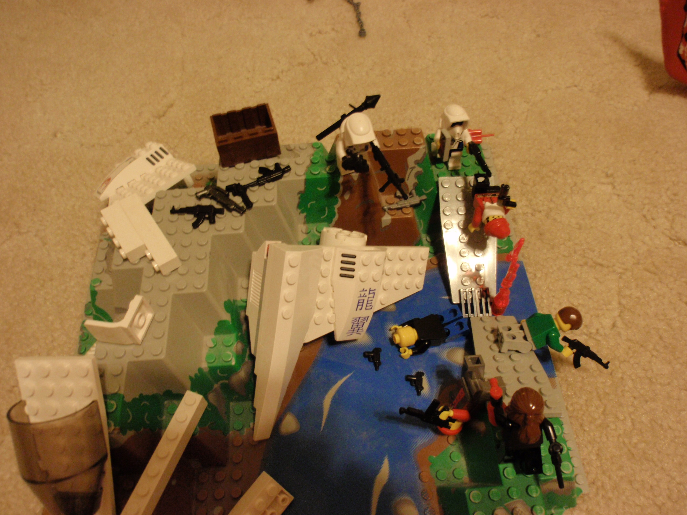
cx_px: 344
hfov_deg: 63.4
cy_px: 258
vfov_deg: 49.7
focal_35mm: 28
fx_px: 556
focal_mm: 5
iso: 200
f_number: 3.2
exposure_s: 1/13
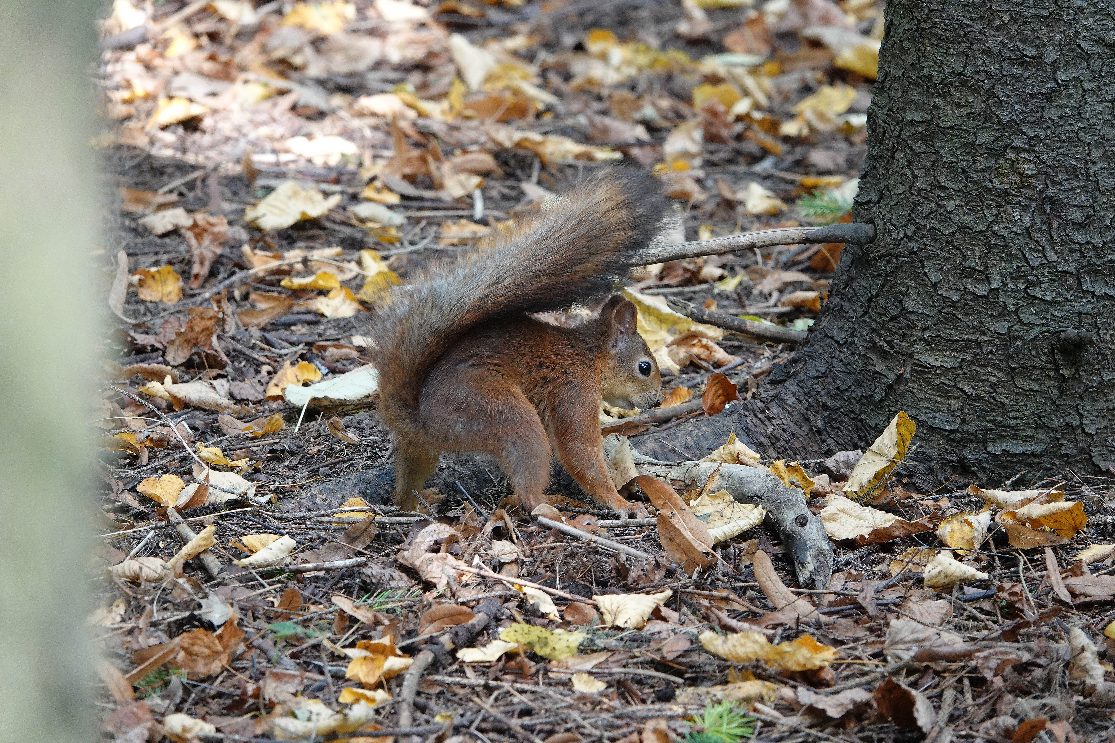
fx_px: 10870
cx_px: 558
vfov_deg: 3.9
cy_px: 372
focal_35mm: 351
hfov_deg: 5.9
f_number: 4
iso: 800
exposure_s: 1/60
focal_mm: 128.59
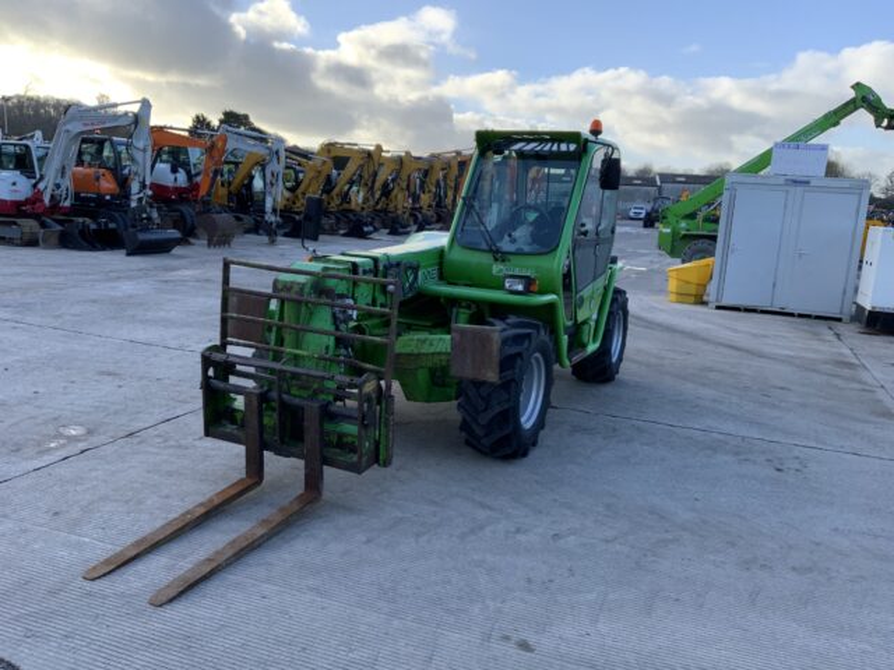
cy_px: 335
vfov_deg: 48.2
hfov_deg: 61.7
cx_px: 447
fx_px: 749
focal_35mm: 29
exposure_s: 1/394
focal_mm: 3
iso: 16
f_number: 1.8
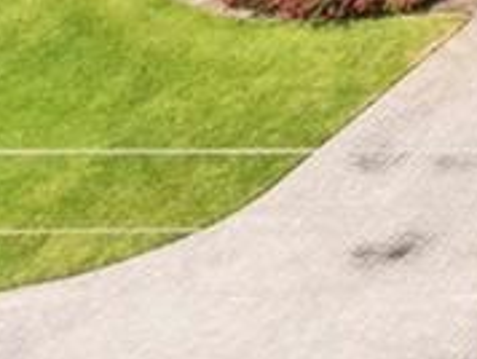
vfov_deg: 6.7
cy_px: -912
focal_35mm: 190
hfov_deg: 7.6
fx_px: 2622
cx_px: 1822
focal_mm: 8.38
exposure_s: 1/400
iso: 100
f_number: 2.8
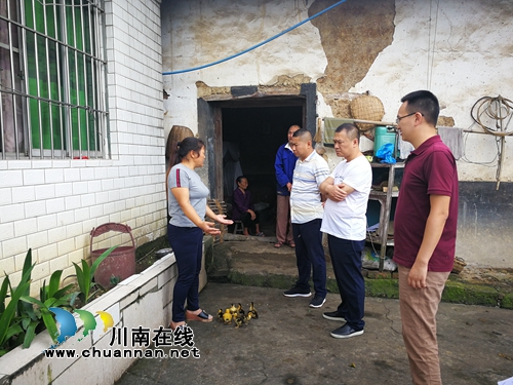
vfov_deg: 51.4
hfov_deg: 65.3
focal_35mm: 27
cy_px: 192
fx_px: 400
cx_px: 256
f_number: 2.2
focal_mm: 3.95
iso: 50
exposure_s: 1/234
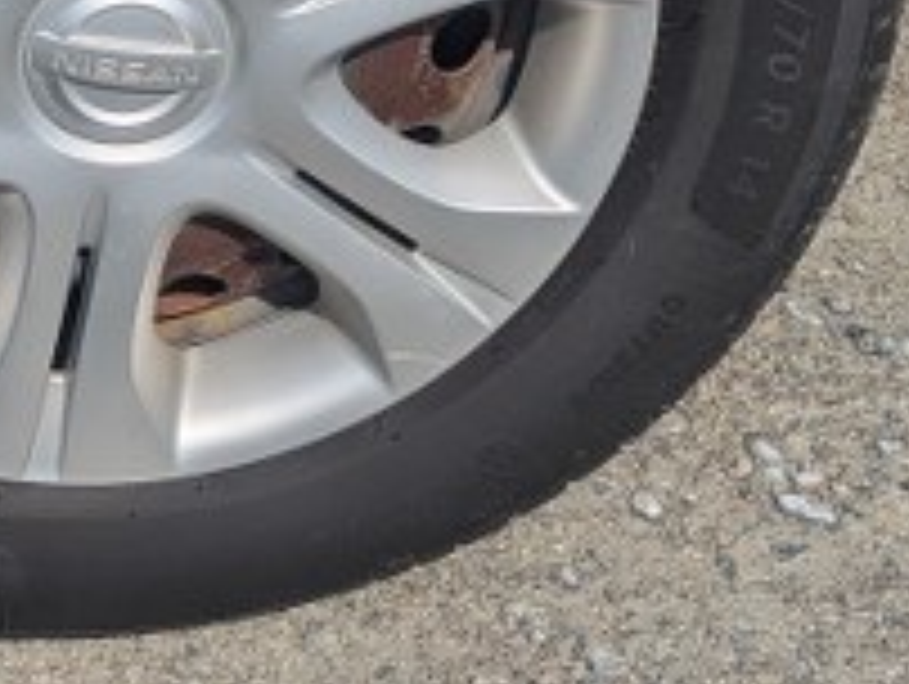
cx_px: 11
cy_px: -112
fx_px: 2603
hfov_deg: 19.3
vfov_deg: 14.5
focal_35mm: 99
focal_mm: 5.43
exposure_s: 1/6452
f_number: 1.89
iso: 48
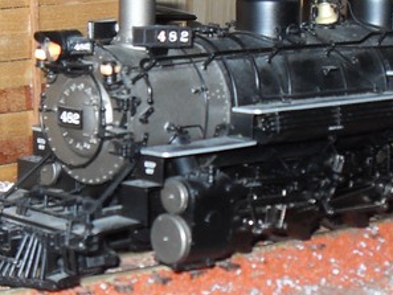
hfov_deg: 28.7
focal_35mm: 66
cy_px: 103
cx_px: 316
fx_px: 750
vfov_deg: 22.2
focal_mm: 6.3
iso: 100
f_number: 2.8
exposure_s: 1/45
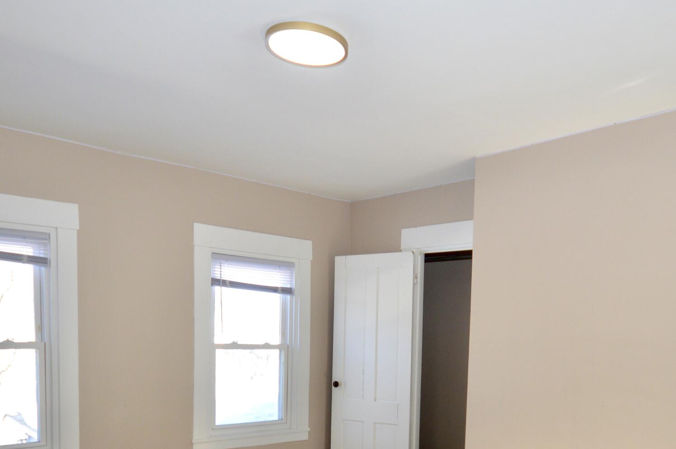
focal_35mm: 30
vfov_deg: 41.4
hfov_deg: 61.6
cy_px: 367
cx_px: 396
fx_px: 563
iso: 400
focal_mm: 10
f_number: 5.6
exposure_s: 1/125
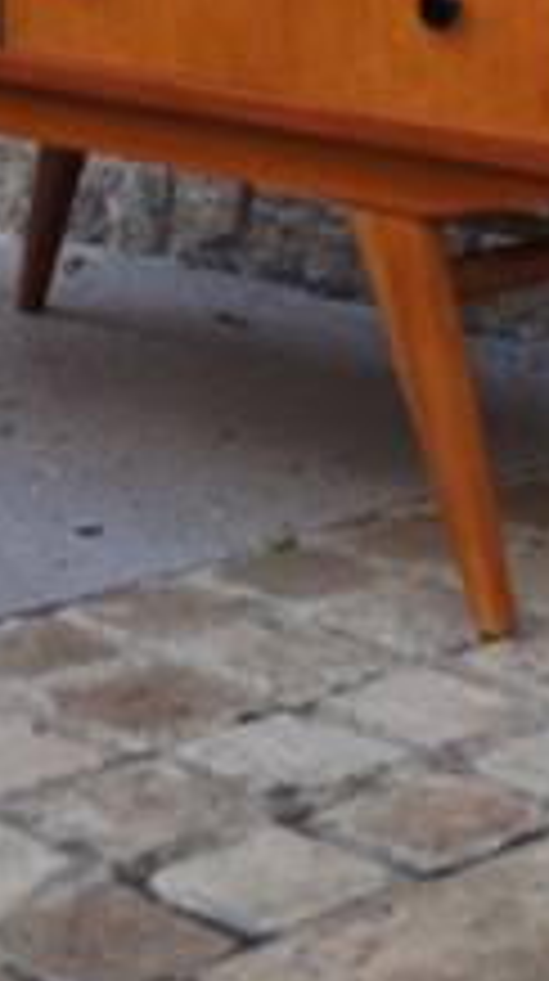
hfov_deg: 9.9
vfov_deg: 16.3
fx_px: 3170
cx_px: 248
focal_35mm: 122
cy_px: -414
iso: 100
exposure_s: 1/80
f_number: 3.5
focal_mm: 22
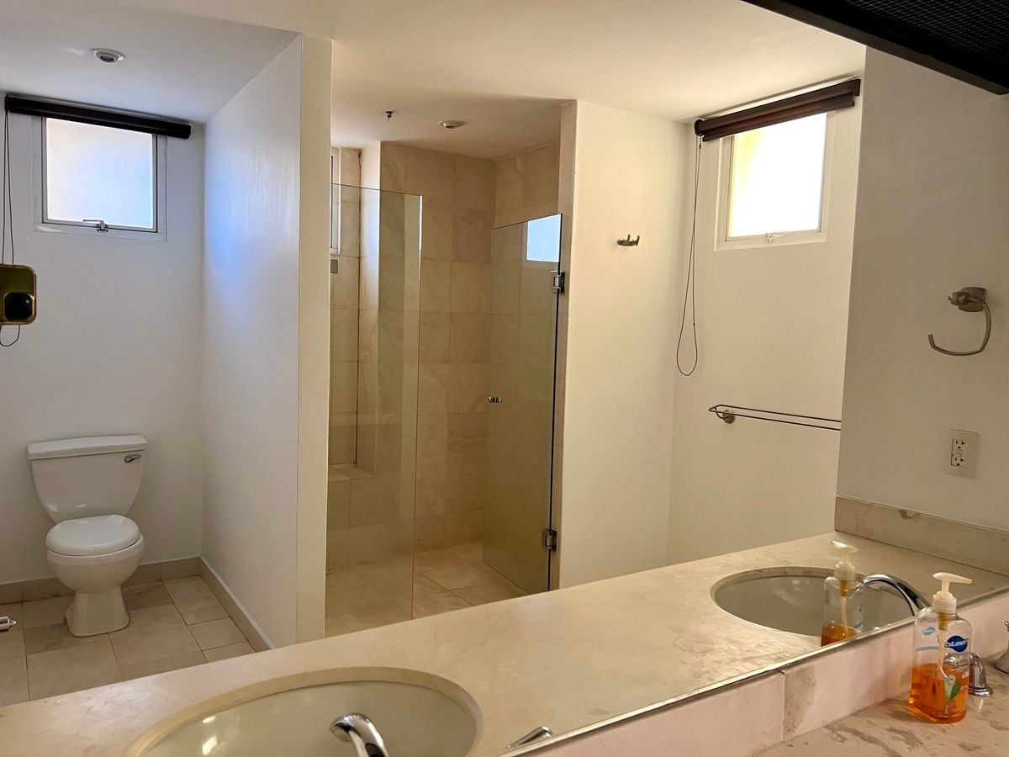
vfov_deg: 53.1
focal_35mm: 26
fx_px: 758
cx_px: 504
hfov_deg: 67.3
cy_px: 378
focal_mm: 5.7
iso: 200
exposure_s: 1/60
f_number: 1.5
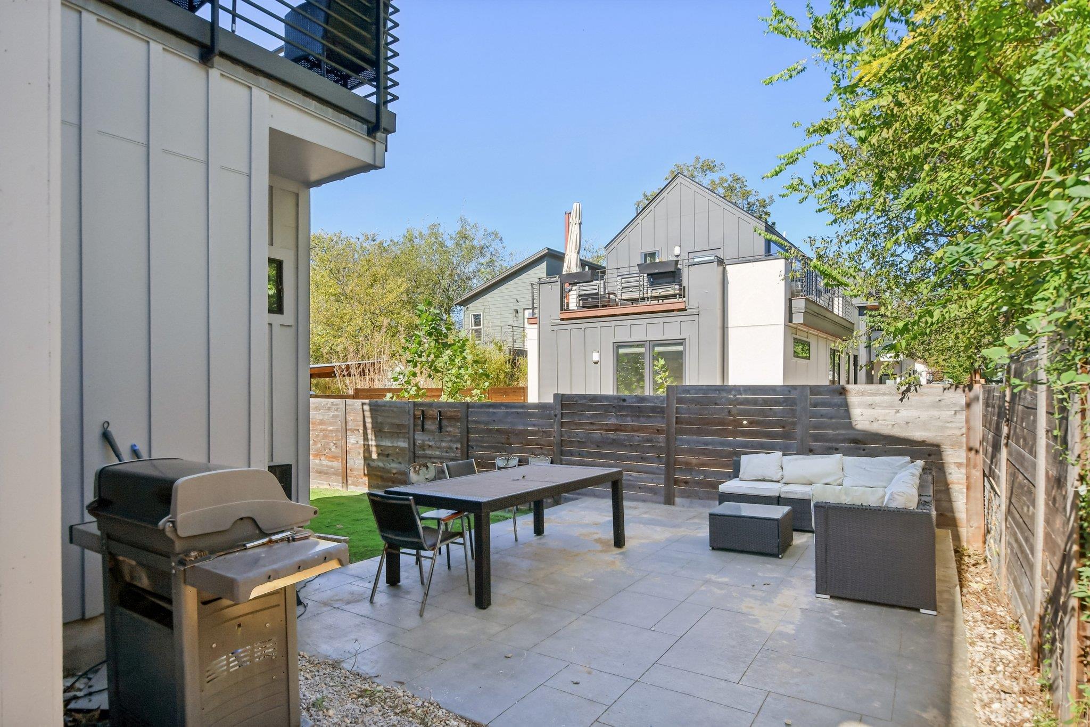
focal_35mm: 20
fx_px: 590
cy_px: 364
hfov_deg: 85.4
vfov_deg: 63.2
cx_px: 545
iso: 400
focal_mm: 13
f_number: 8
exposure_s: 1/500
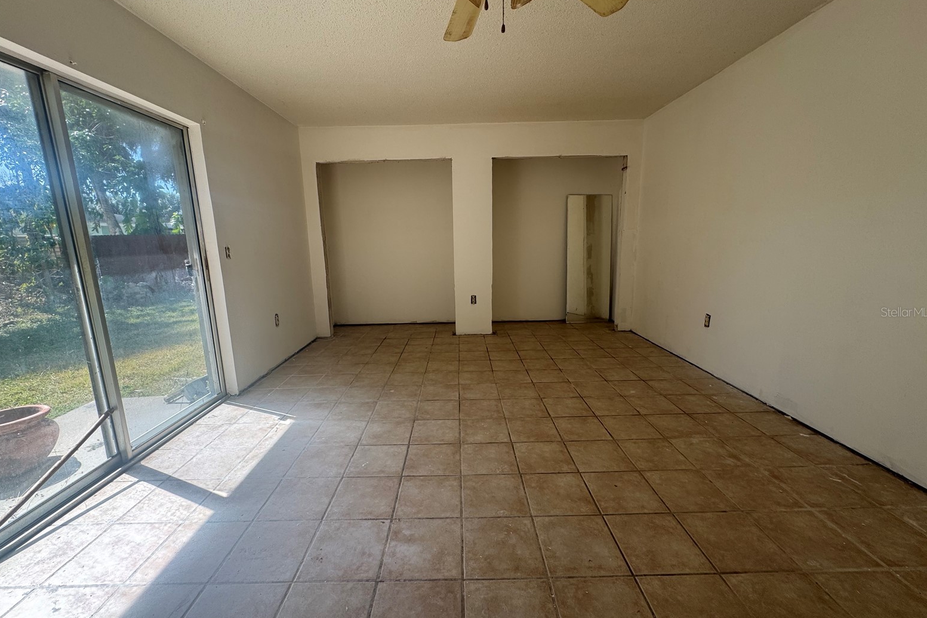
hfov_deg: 100.4
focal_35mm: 15
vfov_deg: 77.3
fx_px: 386
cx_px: 460
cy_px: 312
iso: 40
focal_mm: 2.22
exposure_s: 1/112
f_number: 2.2
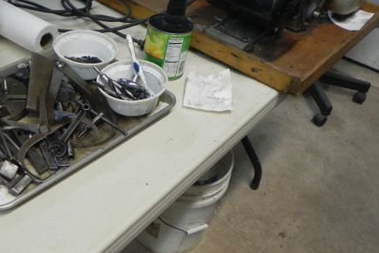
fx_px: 463
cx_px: 101
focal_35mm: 44
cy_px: 125
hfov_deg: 43.3
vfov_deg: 30.5
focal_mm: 4.6
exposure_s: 1/30
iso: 261
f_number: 2.8
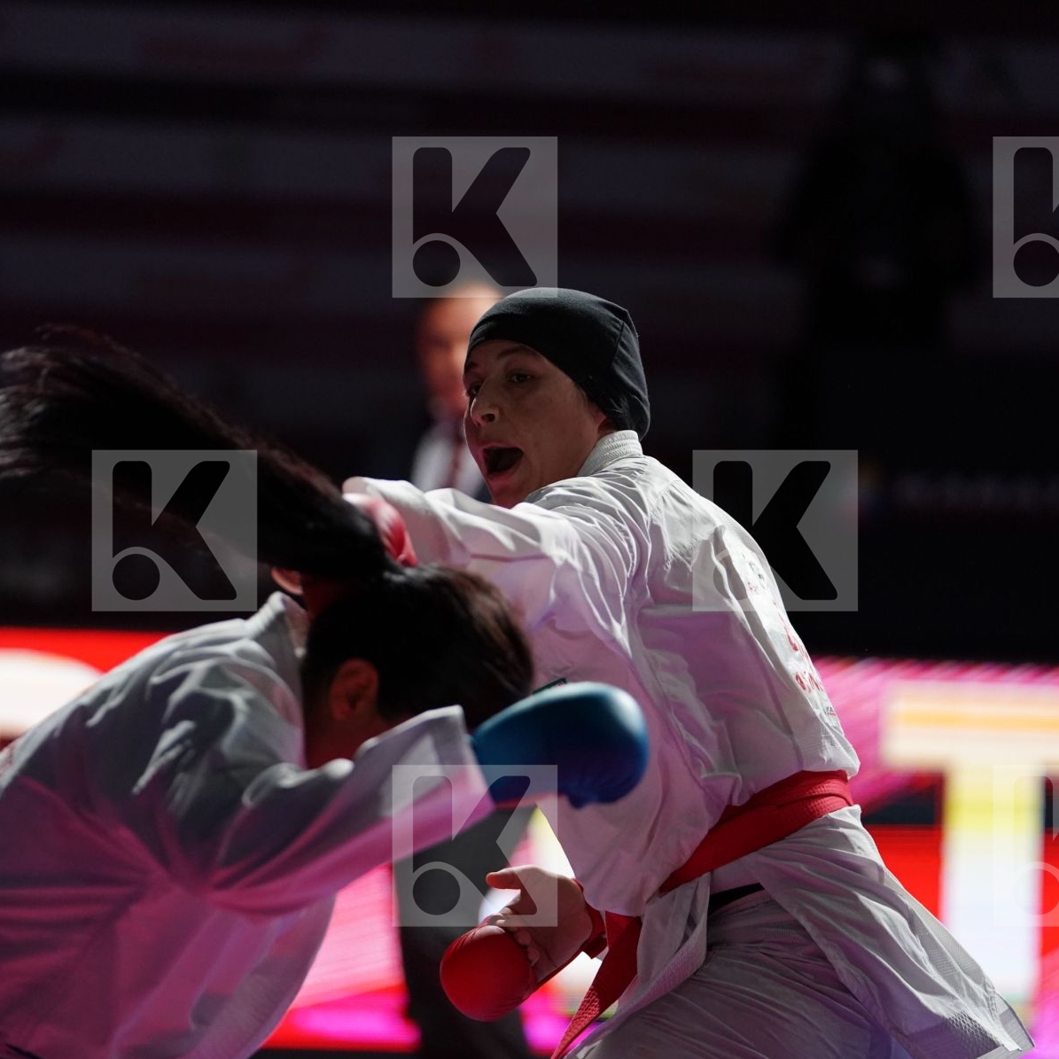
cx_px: 475
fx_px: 7268
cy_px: 531
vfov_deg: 8.3
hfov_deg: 8.3
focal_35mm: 210
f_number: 2.8
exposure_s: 1/1000
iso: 3200
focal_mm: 164
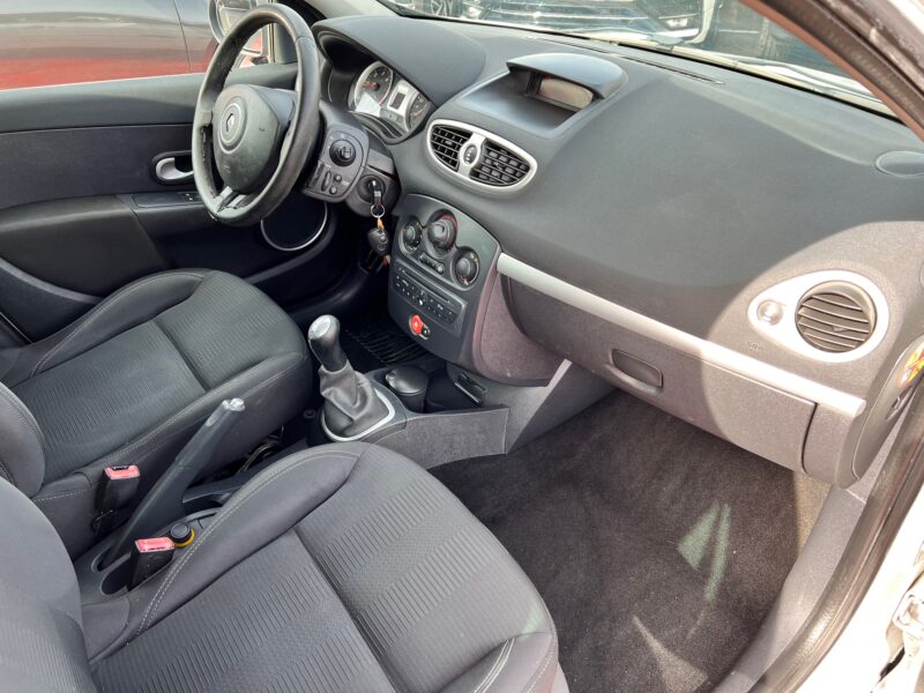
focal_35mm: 26
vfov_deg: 53.1
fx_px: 694
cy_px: 346
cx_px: 462
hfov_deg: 67.3
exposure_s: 1/121
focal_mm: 5.7
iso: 50
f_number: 1.5
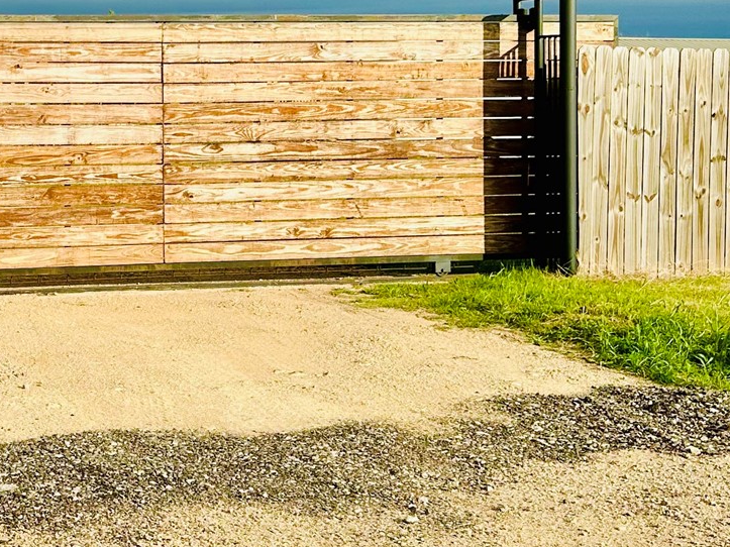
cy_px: 105
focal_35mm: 68
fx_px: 1434
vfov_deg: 21.3
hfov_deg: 27.0
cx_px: 4
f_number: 1.78
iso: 80
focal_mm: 6.86
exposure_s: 1/4184
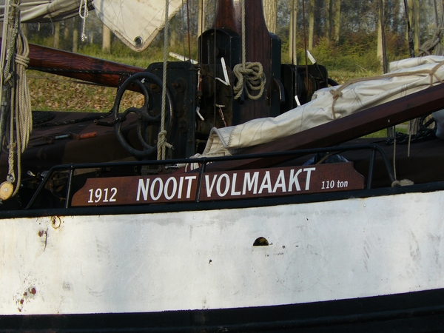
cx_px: 222
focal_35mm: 277
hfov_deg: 7.2
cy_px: 166
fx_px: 3553
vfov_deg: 5.4
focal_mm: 46.2
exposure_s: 1/250
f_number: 5.6
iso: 100
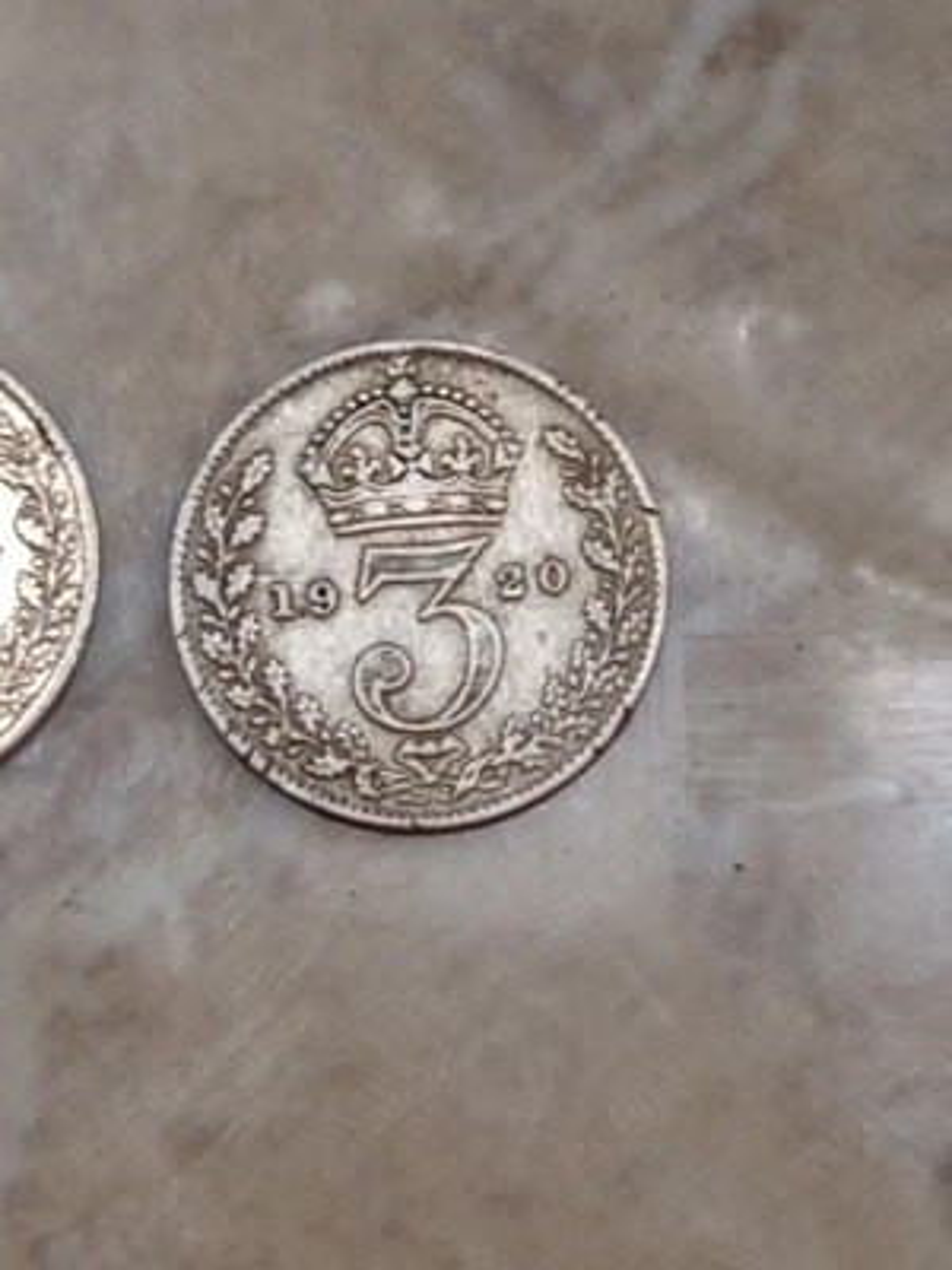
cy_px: 635
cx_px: 476
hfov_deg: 11.5
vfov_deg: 15.3
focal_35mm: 129
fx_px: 4730
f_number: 1.7
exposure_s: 1/33.3
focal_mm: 5.24
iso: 1236
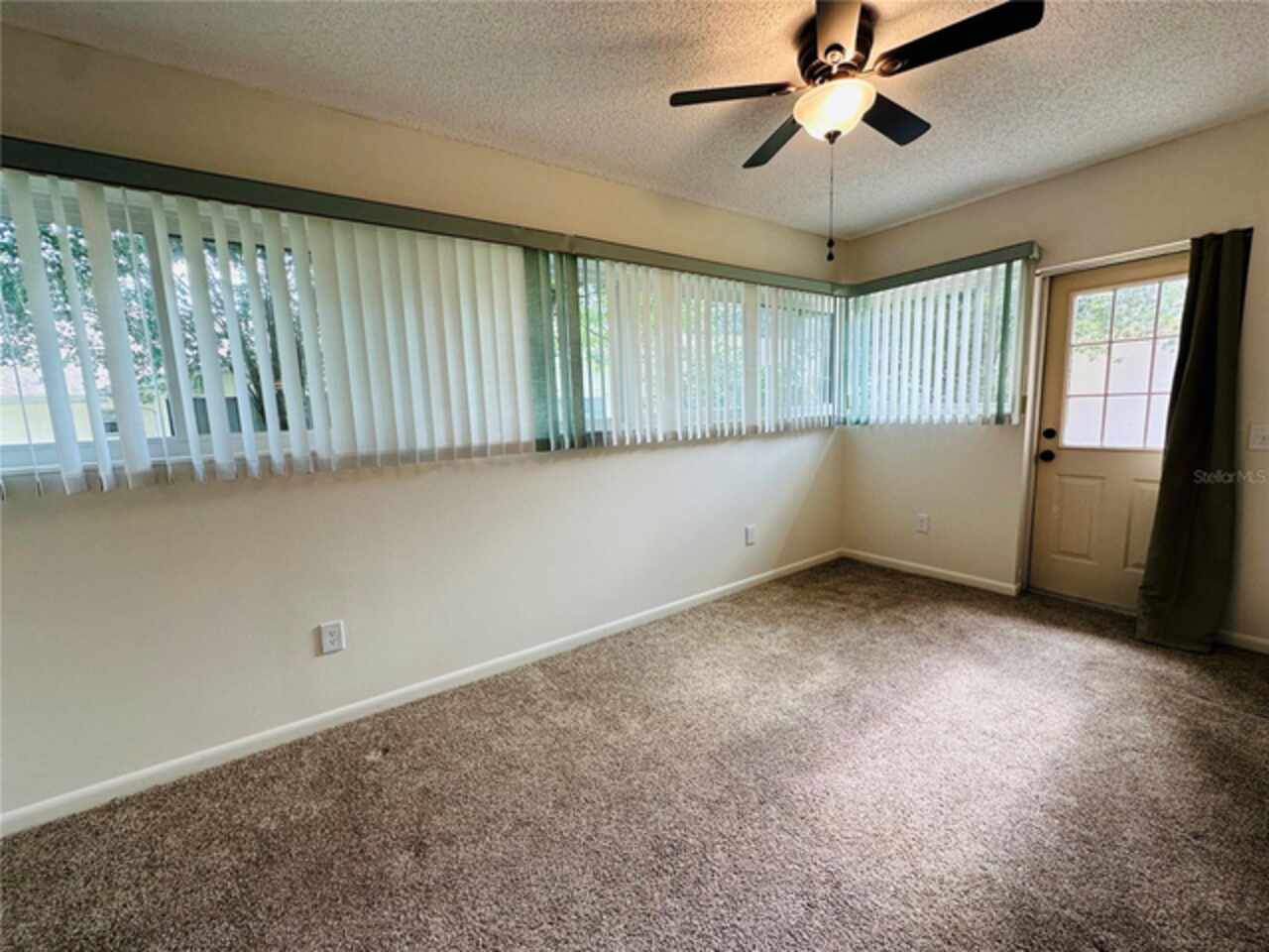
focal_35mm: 14
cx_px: 634
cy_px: 476
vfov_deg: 85.7
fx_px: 513
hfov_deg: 102.1
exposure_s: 1/120
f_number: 2.2
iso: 100
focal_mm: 2.22
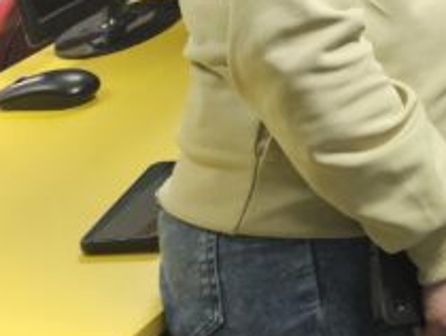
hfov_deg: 13.7
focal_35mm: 112
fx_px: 1445
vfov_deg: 11.4
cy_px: -417
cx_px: 996
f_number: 1.8
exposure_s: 1/100
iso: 640
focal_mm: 5.4
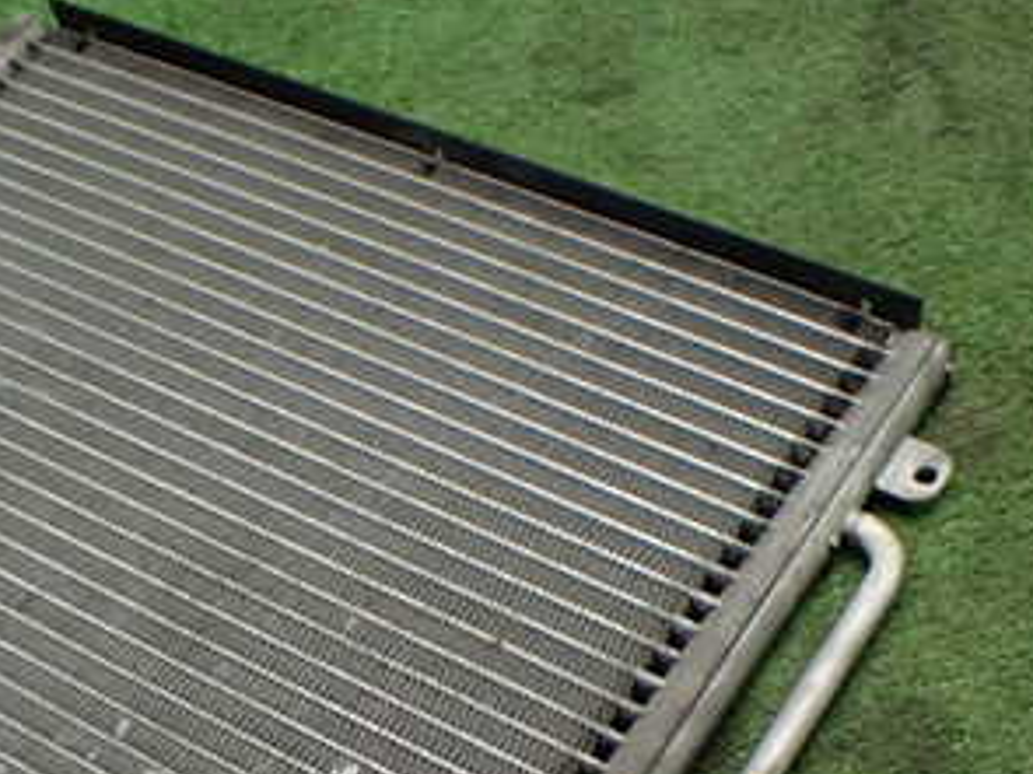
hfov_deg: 31.3
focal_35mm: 61
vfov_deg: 23.0
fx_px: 1820
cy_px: 774
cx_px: 287
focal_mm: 5.4
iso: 640
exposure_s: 1/125
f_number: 2.3
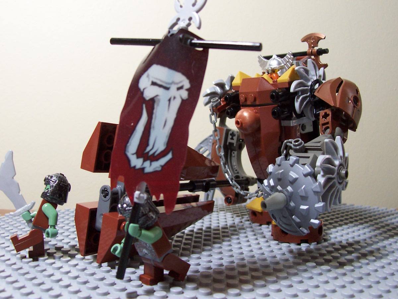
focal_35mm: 37
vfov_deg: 38.7
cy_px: 150
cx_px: 199
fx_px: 425
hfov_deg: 50.1
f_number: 2.8
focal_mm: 5.6
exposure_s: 1/30
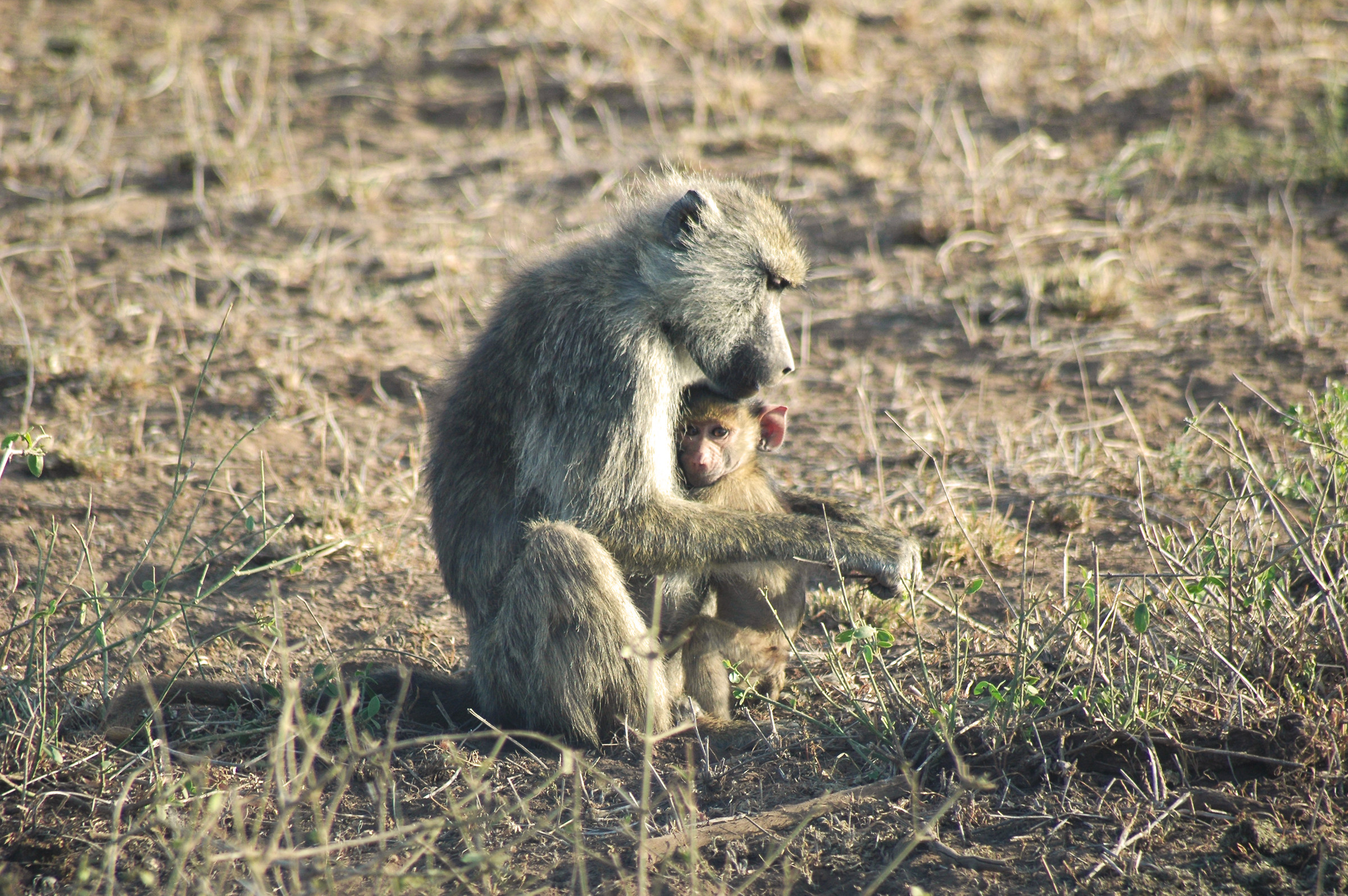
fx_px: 16832
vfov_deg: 3.0
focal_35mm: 450
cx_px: 674
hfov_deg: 4.6
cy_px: 448
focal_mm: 300
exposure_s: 1/250
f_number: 5.6
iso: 200
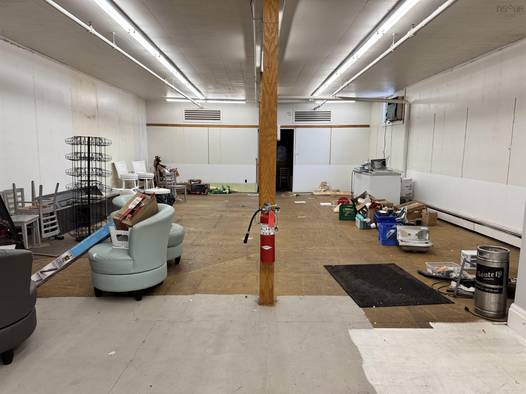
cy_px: 197
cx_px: 263
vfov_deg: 56.8
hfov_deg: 71.6
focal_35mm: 24
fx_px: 365
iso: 160
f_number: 1.78
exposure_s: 1/60
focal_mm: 6.76
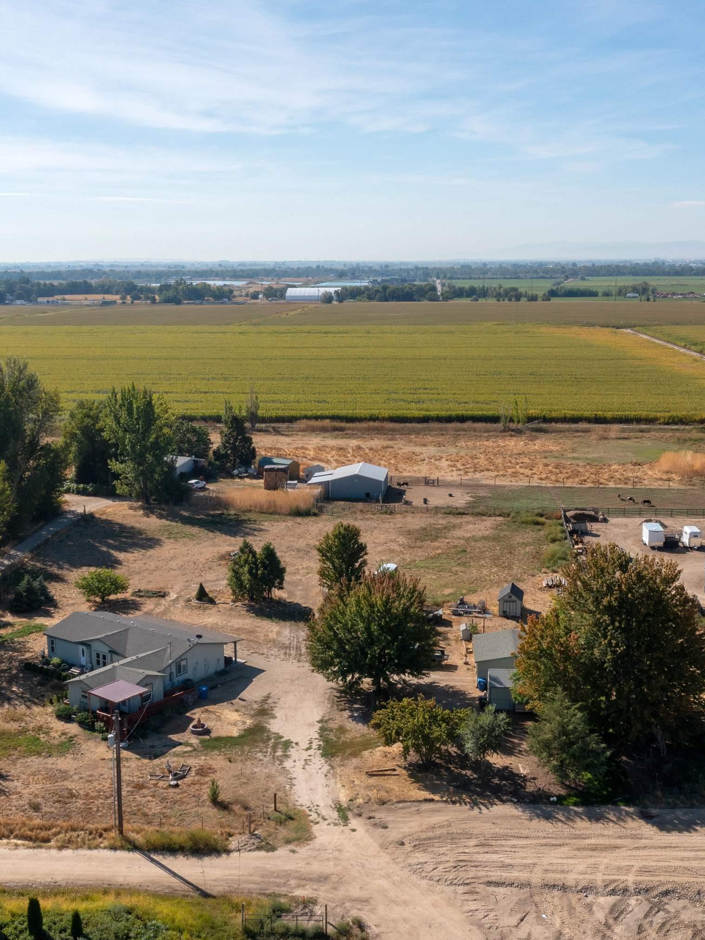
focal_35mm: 41
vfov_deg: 45.8
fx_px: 1114
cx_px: 357
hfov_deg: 35.1
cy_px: 473
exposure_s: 1/800
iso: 100
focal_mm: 10.26
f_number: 6.3
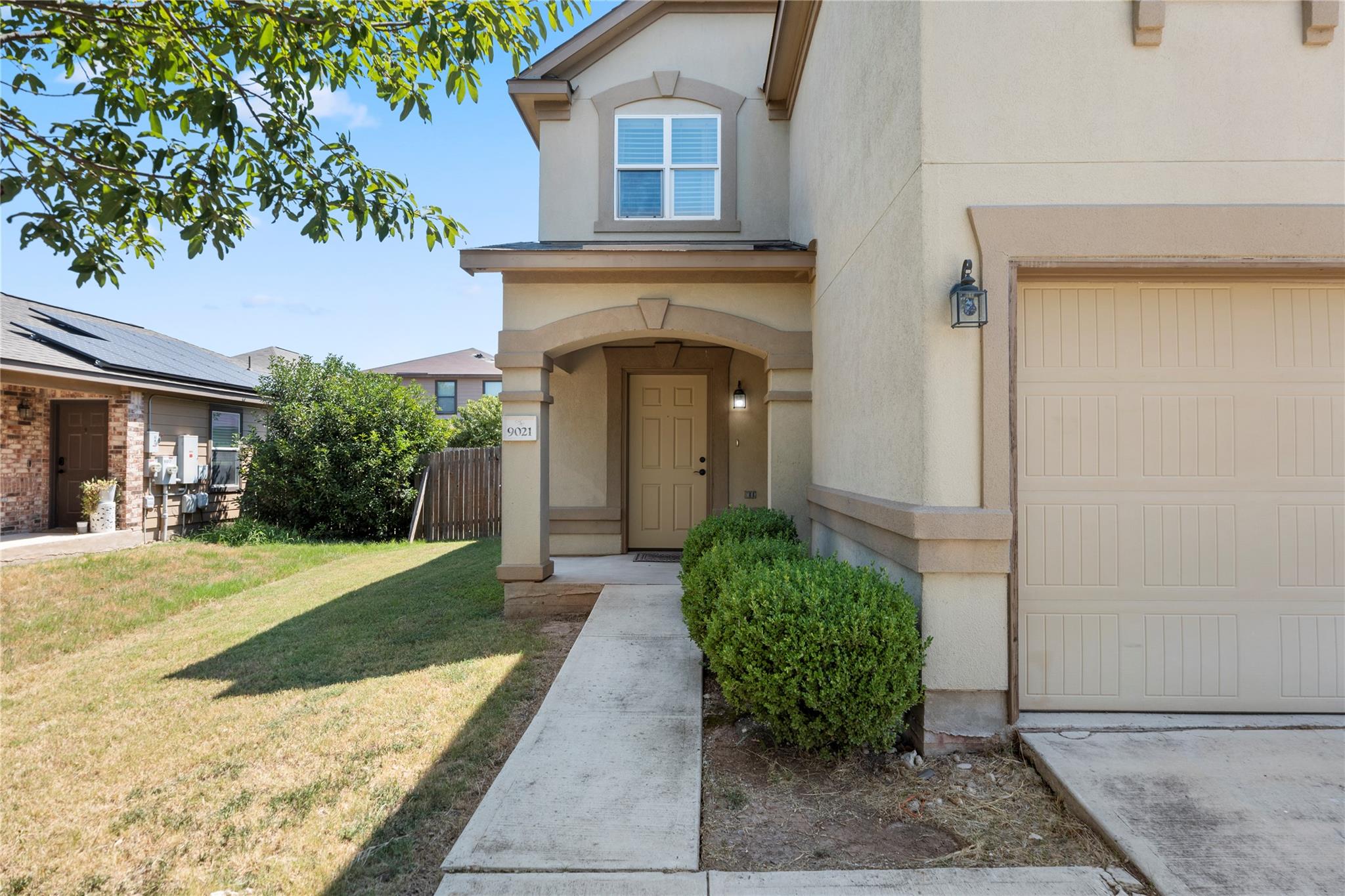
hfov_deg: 86.9
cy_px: 448
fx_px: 710
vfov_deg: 64.5
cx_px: 672
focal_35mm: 19
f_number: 8
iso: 250
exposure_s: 1/400
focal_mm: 19
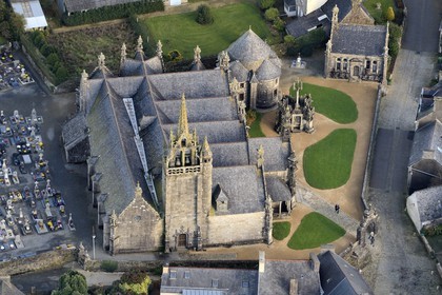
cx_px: 221
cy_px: 148
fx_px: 2455
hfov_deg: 10.3
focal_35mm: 200
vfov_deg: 6.9
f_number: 4.5
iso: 800
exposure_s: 1/1250
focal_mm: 200
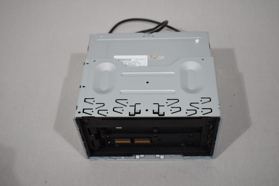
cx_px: 140
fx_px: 372
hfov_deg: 41.1
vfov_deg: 28.1
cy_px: 93
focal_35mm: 48
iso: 720
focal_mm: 32
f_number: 4.5
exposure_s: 1/250
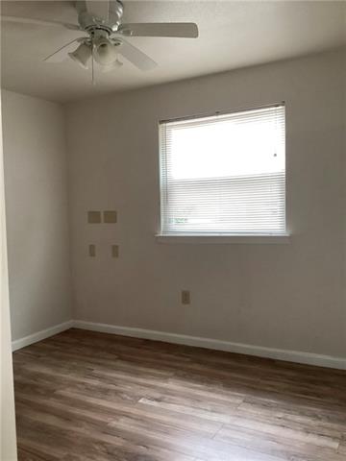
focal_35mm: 31
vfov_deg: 58.4
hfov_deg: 45.4
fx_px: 413
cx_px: 173
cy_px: 230
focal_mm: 3.3
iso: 250
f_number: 2.4
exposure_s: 1/60
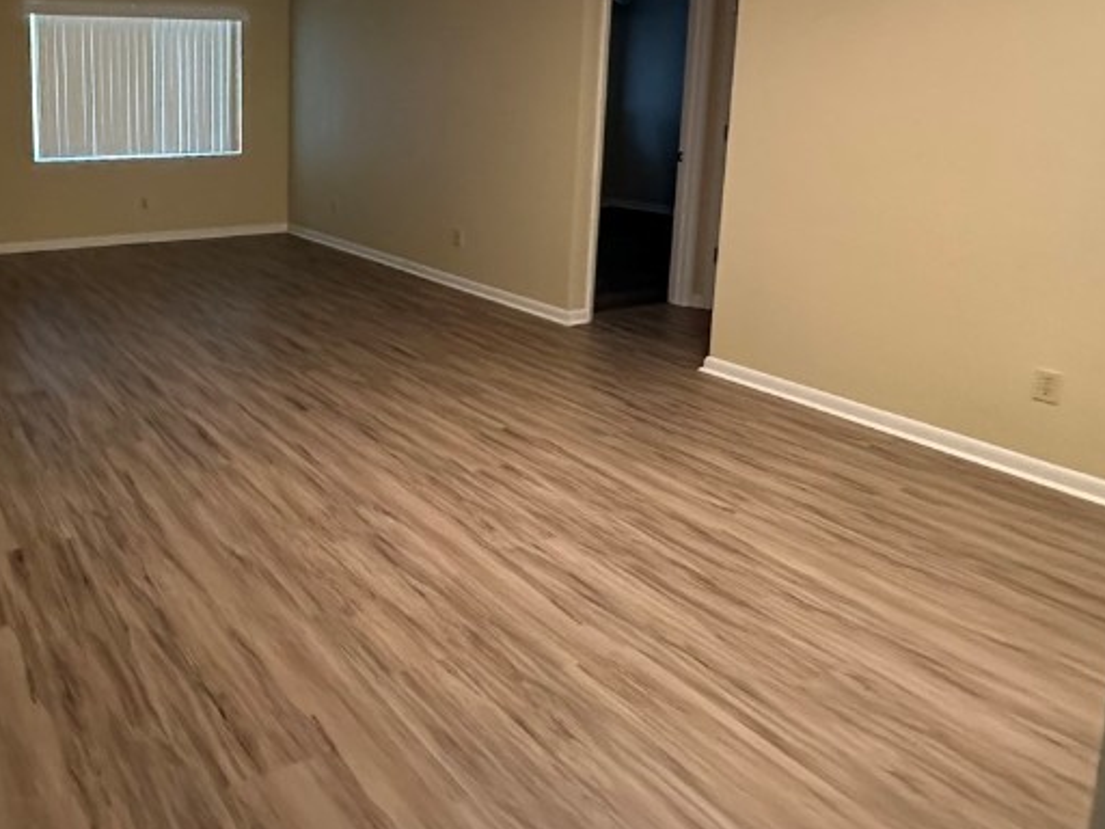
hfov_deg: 58.5
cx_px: 218
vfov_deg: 48.0
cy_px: 214
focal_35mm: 28
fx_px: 894
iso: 800
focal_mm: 2.22
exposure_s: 1/60
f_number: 2.2
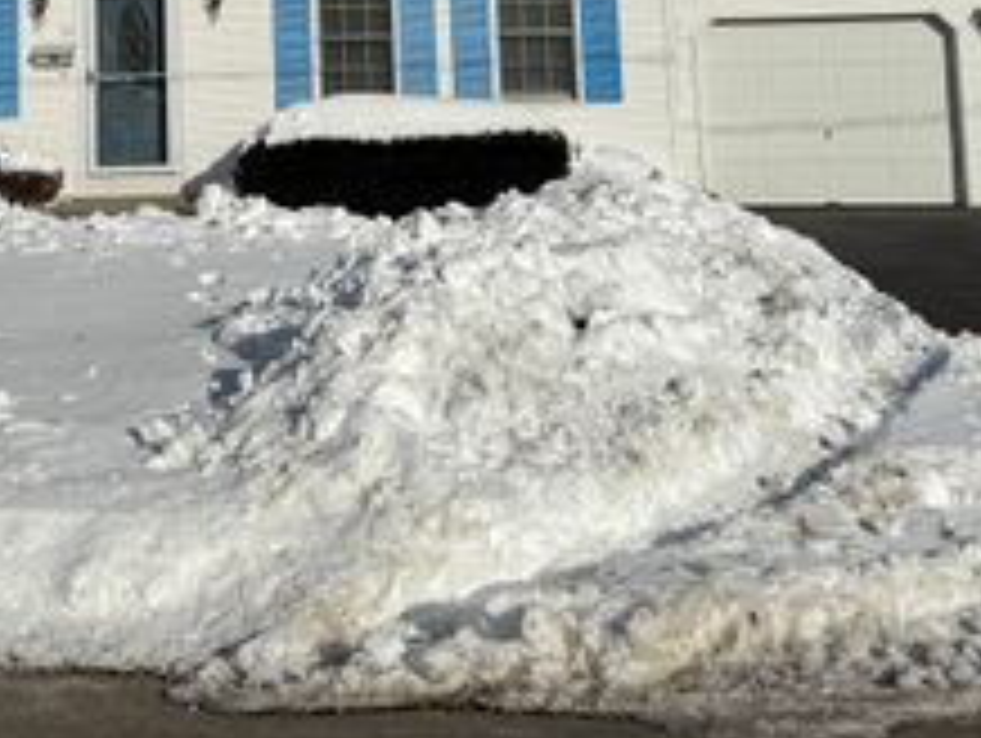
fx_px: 1560
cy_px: -56
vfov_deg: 24.9
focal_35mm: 55
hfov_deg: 34.2
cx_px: 243
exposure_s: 1/14286
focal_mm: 6.76
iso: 64
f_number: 1.78
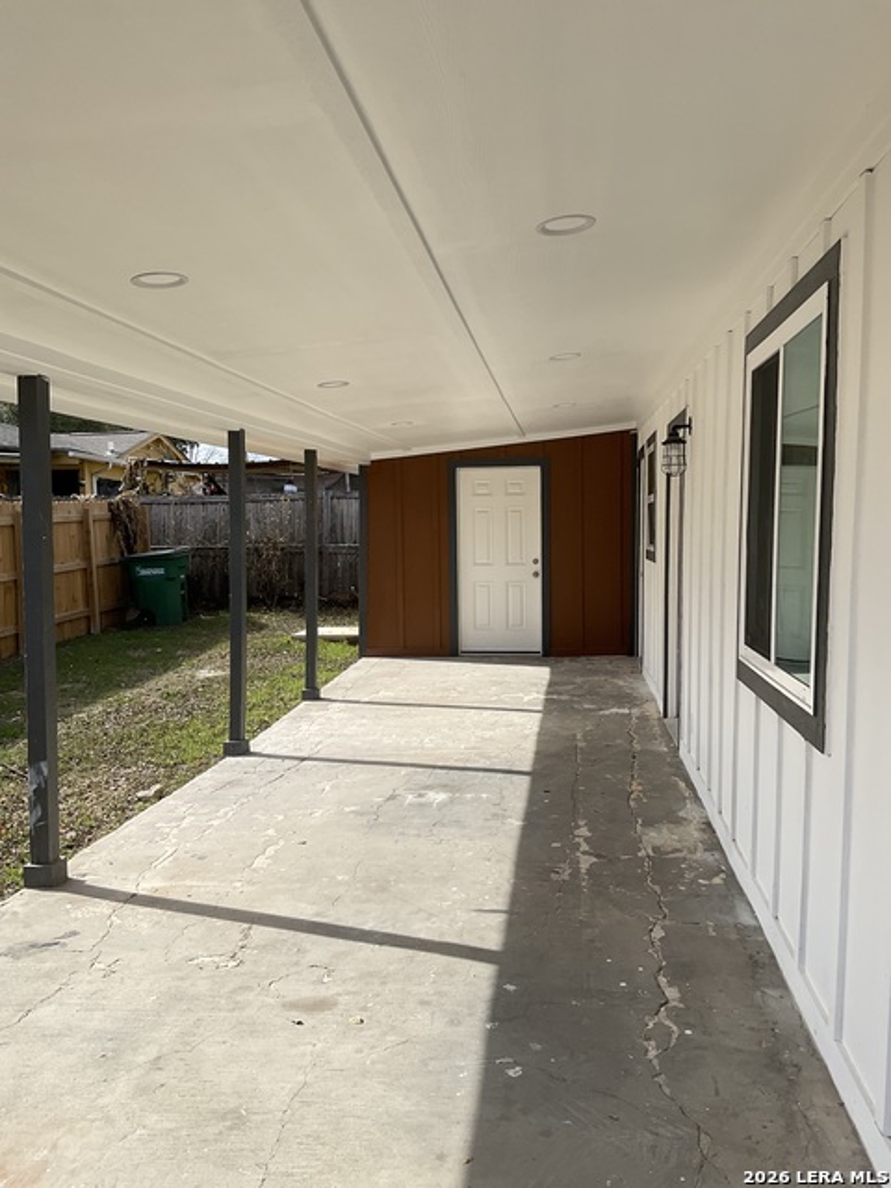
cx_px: 446
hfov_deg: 48.2
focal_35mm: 29
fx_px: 995
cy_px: 594
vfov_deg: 61.7
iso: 16
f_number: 1.8
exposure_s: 1/2058
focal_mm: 3
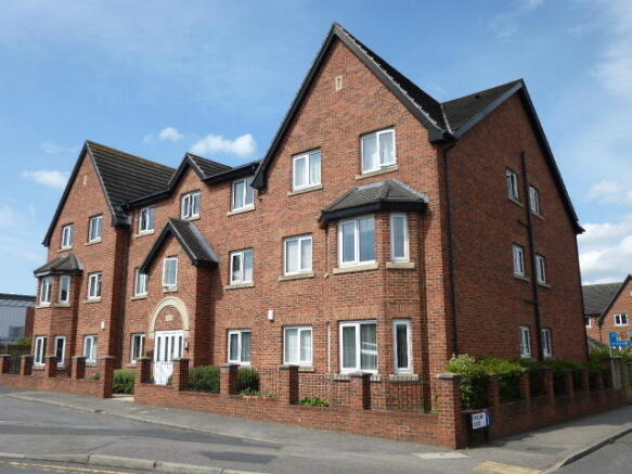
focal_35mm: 30
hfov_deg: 60.0
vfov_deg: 46.8
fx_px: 548
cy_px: 237
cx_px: 316
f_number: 3.3
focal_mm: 5.2
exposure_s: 1/1000
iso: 100
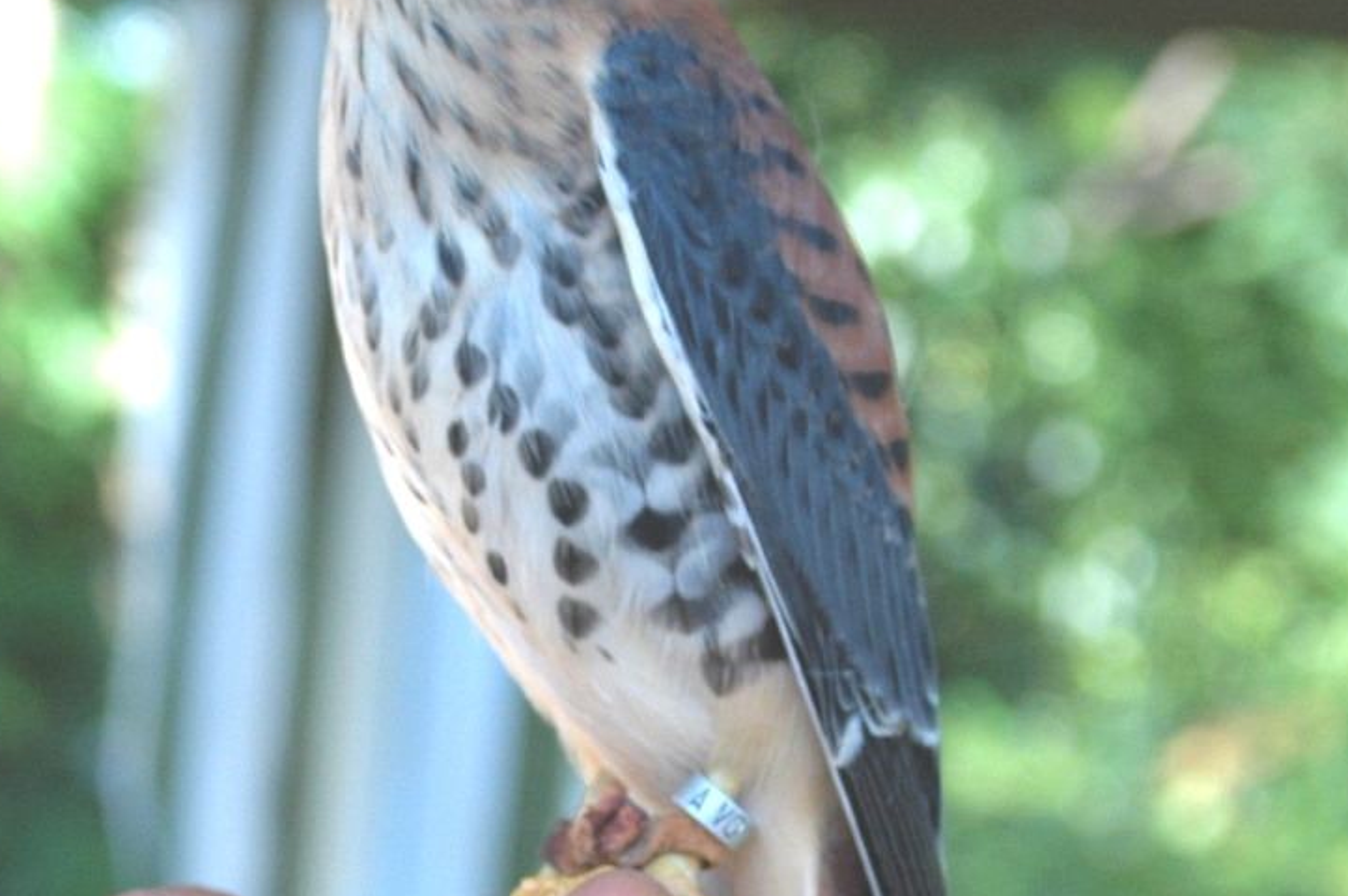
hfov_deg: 8.2
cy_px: 336
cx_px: 360
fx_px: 9352
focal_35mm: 250
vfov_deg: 5.5
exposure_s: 1/100
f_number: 9
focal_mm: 80
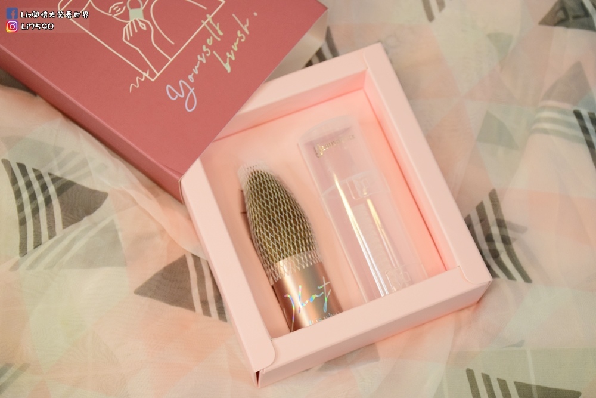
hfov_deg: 27.0
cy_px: 199
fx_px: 1242
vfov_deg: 18.2
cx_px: 298
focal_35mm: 75
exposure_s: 1/200
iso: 1600
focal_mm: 50
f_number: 7.1
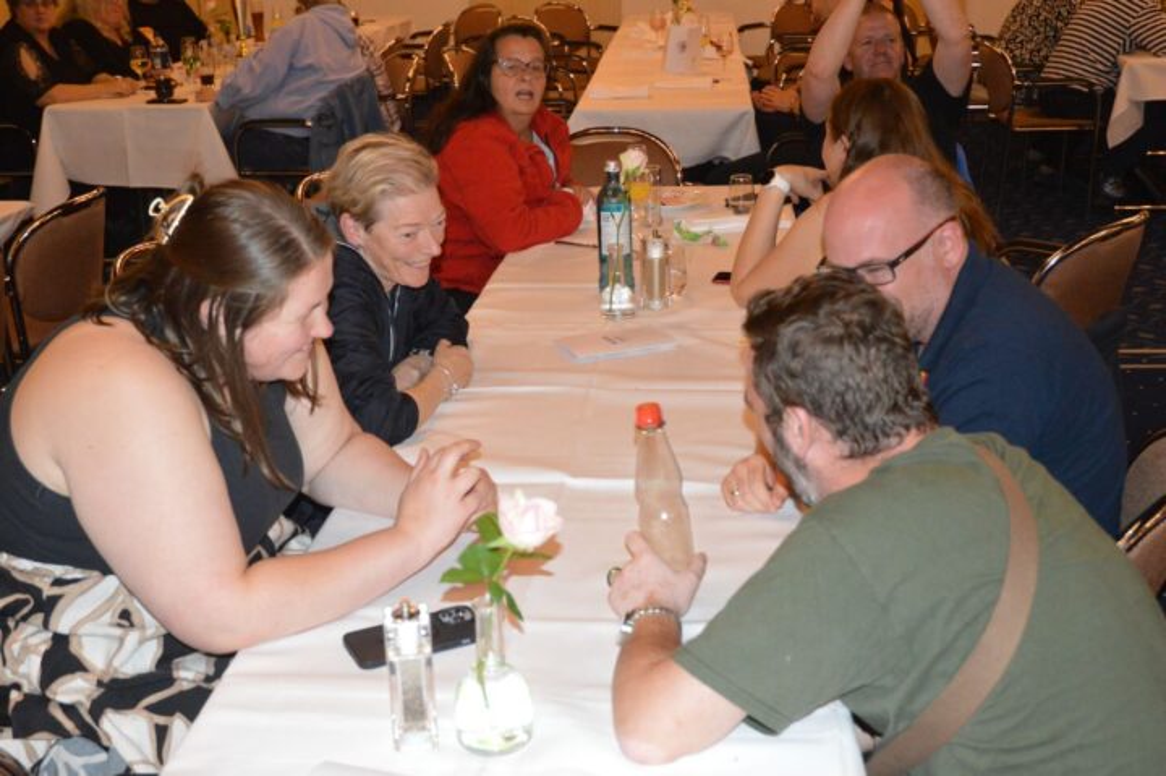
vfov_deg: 28.9
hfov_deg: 42.4
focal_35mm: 46
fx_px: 1505
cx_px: 583
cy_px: 388
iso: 2500
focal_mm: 31
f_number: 4
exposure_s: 1/60
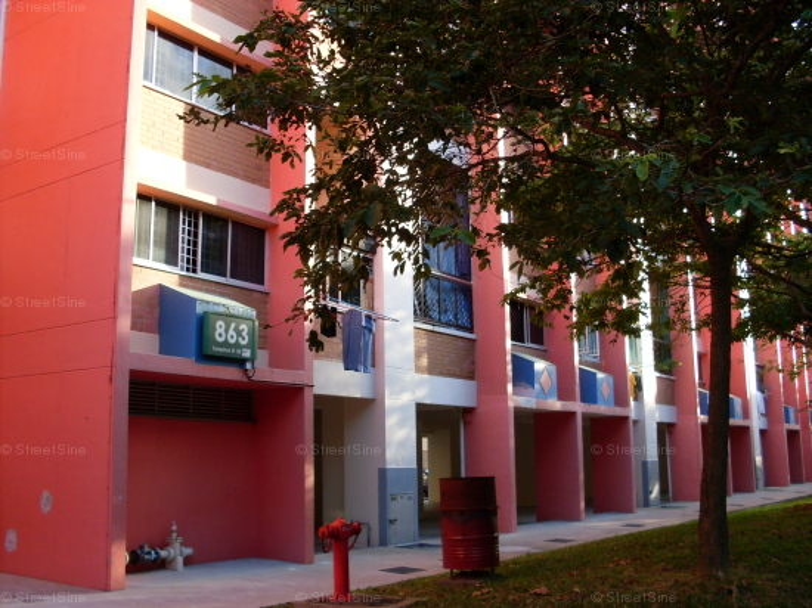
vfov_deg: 37.7
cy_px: 304
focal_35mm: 38
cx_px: 406
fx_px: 891
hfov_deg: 49.0
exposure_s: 1/125
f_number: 2.8
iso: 80
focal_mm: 6.3
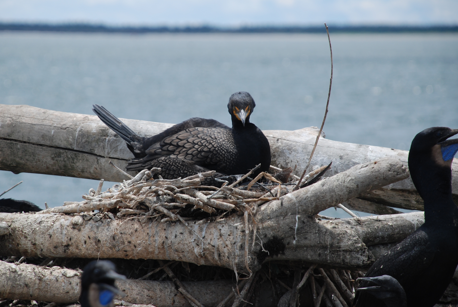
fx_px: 3014
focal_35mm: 237
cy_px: 134
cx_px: 201
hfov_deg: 8.7
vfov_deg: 5.8
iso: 140
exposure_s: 1/500
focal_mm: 135
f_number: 5.6
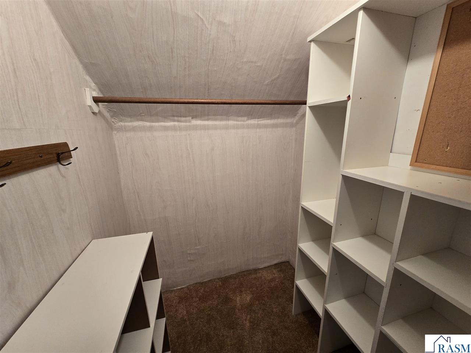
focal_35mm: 13
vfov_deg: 89.9
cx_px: 236
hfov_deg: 106.2
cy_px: 176
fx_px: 177
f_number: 2.2
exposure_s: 1/60
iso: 250
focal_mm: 2.2
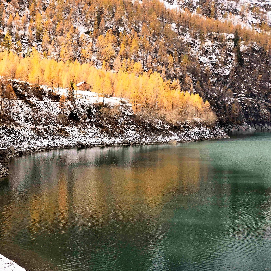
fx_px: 514
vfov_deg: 29.6
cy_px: 136
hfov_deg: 29.3
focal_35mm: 58
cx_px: 82
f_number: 8
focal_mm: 30
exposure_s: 1/80
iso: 400
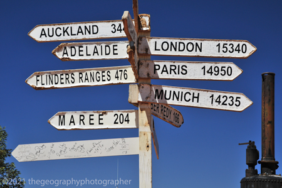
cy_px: 94
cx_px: 141
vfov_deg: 15.7
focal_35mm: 87
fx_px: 681
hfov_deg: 23.4
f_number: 14
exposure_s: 1/125
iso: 200
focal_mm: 58
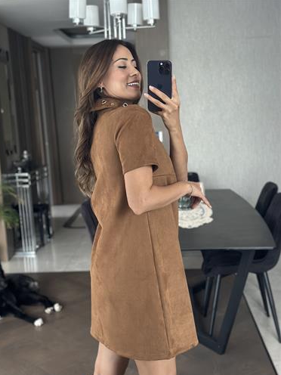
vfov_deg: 38.9
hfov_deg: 29.7
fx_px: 530
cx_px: 138
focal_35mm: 49
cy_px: 190
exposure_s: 1/40
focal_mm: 6.86
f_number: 1.78
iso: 500
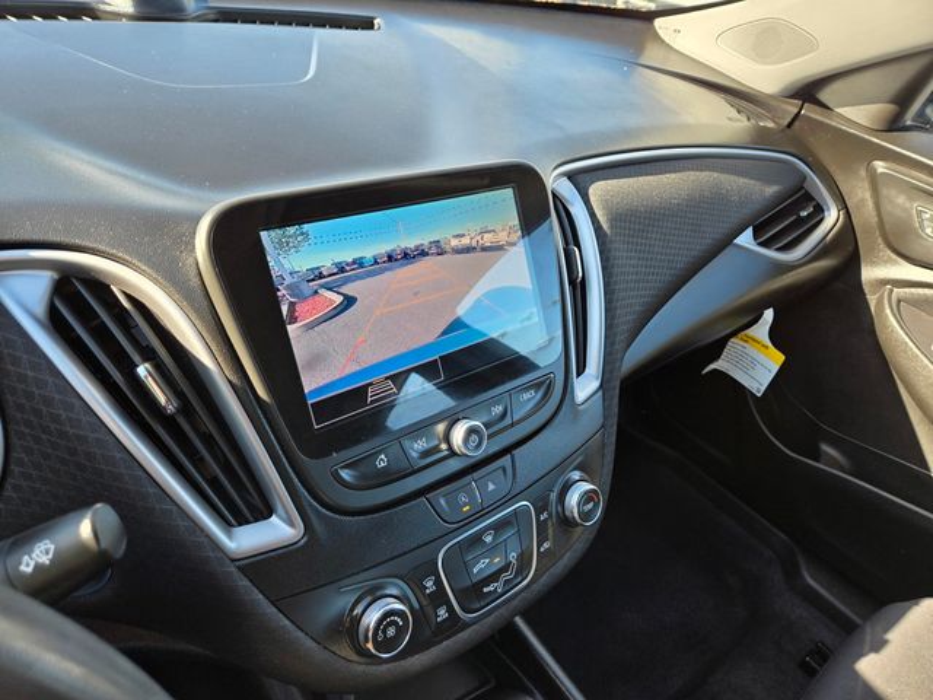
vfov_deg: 58.9
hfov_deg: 73.9
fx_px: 620
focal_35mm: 23
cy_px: 350
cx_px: 466
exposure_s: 1/180
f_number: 1.8
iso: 40
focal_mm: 5.4
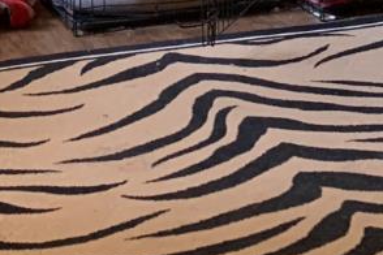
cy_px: -319
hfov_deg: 14.8
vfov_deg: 9.1
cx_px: 133
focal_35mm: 138
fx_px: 1468
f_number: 1.8
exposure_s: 1/40
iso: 320
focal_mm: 4.25
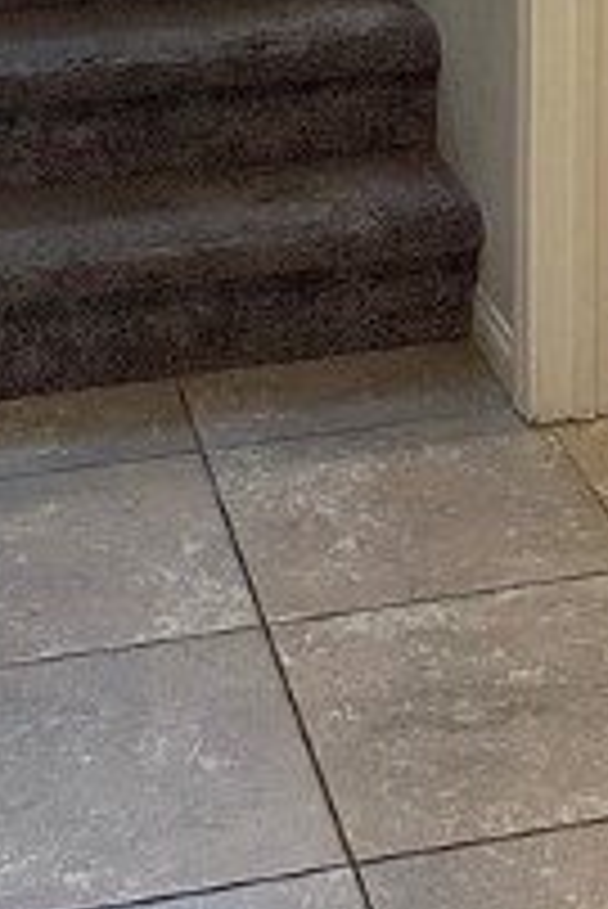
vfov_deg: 19.7
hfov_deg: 14.3
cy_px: -274
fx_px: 2402
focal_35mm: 95
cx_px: 536
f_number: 1.78
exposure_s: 1/120
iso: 200
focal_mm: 6.86
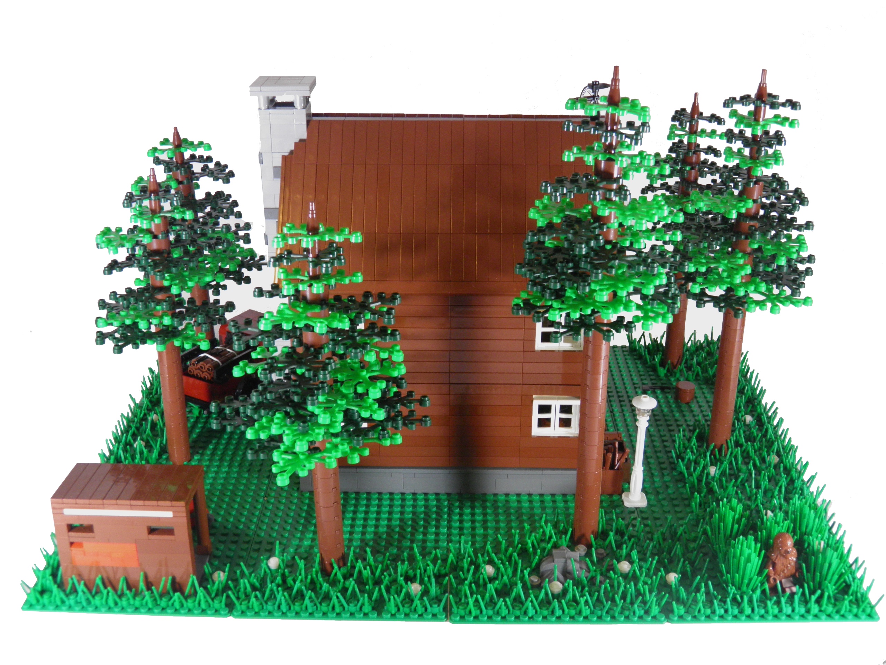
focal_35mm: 39
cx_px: 443
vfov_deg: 36.8
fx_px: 998
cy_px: 332
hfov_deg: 47.9
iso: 125
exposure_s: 1/8
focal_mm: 7.1
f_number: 3.2
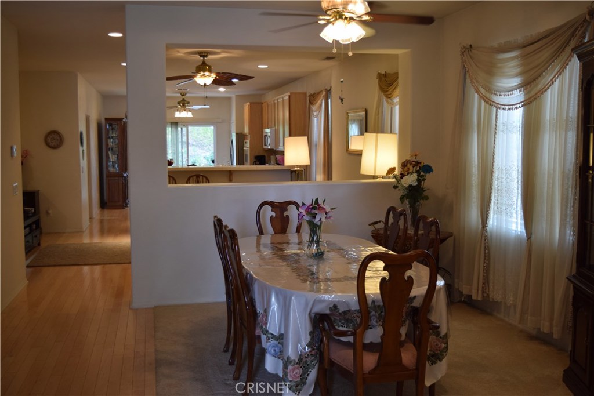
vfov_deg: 34.2
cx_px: 297
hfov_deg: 49.5
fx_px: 644
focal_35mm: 39
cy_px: 198
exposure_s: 1/60
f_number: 4
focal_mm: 26
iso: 400
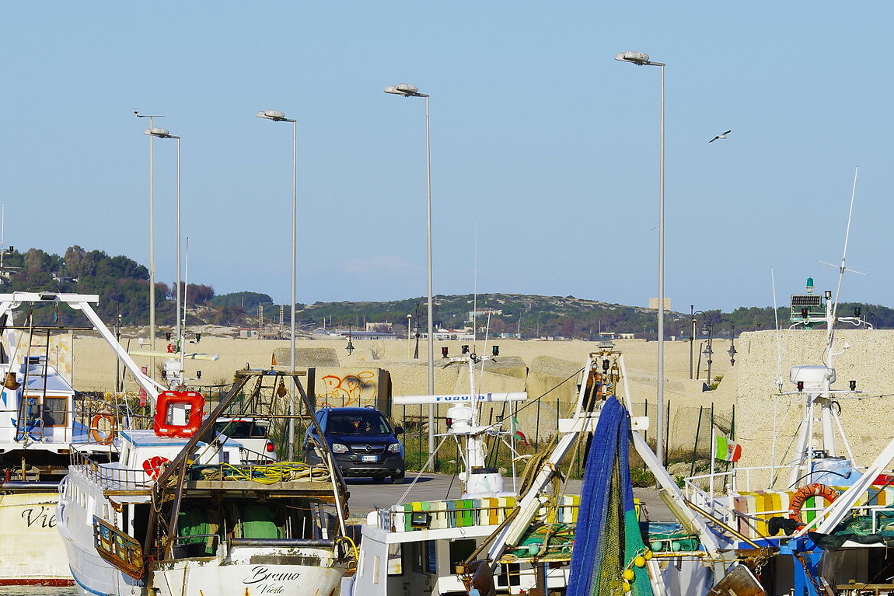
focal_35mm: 334
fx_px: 8295
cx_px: 369
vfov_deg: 4.1
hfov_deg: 6.2
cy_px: 509
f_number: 5.6
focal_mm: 160
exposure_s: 1/1000
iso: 100
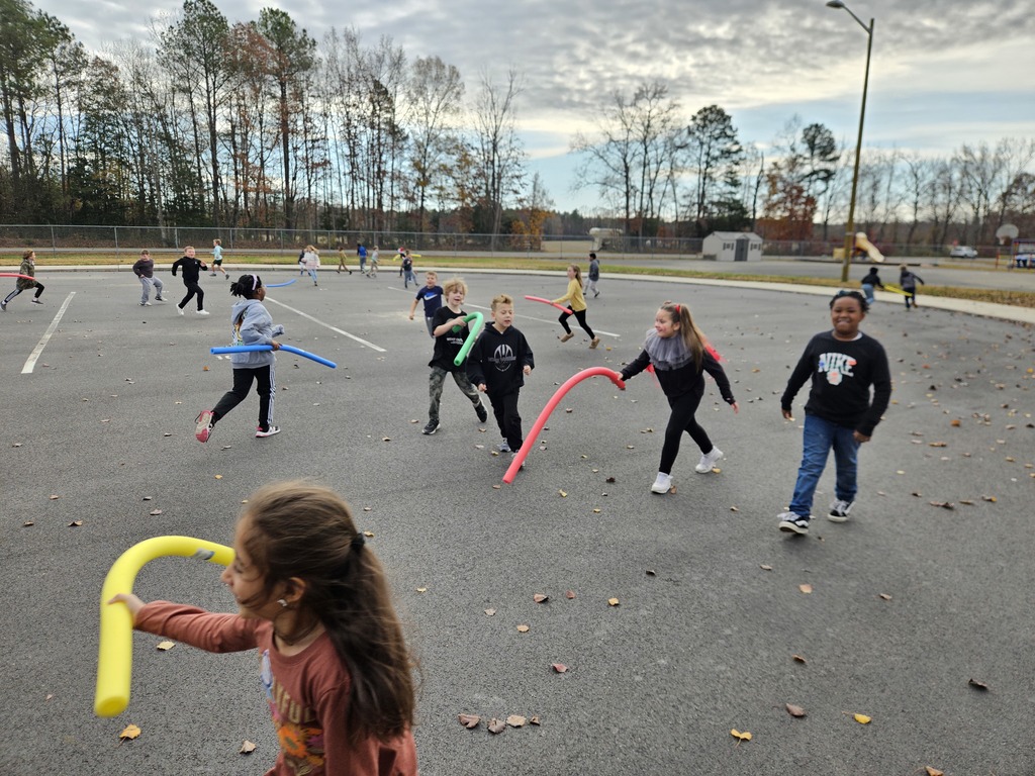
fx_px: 688
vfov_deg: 58.9
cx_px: 518
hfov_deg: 73.9
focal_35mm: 23
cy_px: 388
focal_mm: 5.4
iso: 25
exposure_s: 1/730
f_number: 1.8
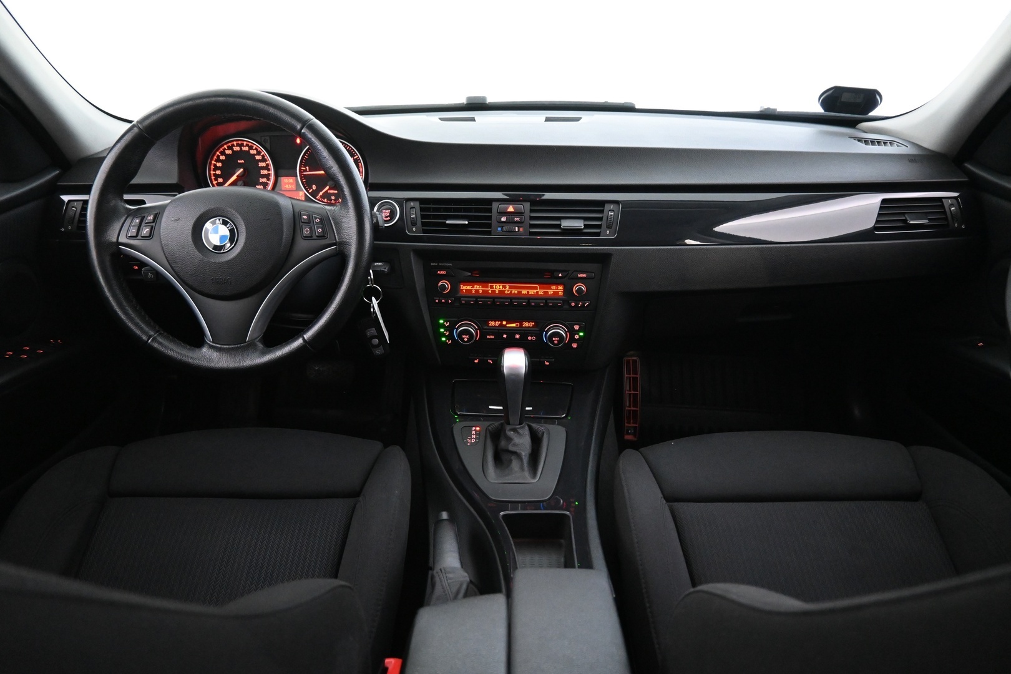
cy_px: 337
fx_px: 674
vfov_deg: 53.1
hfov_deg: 73.7
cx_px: 506
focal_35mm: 24
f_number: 3.5
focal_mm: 16
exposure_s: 1/25
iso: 5000
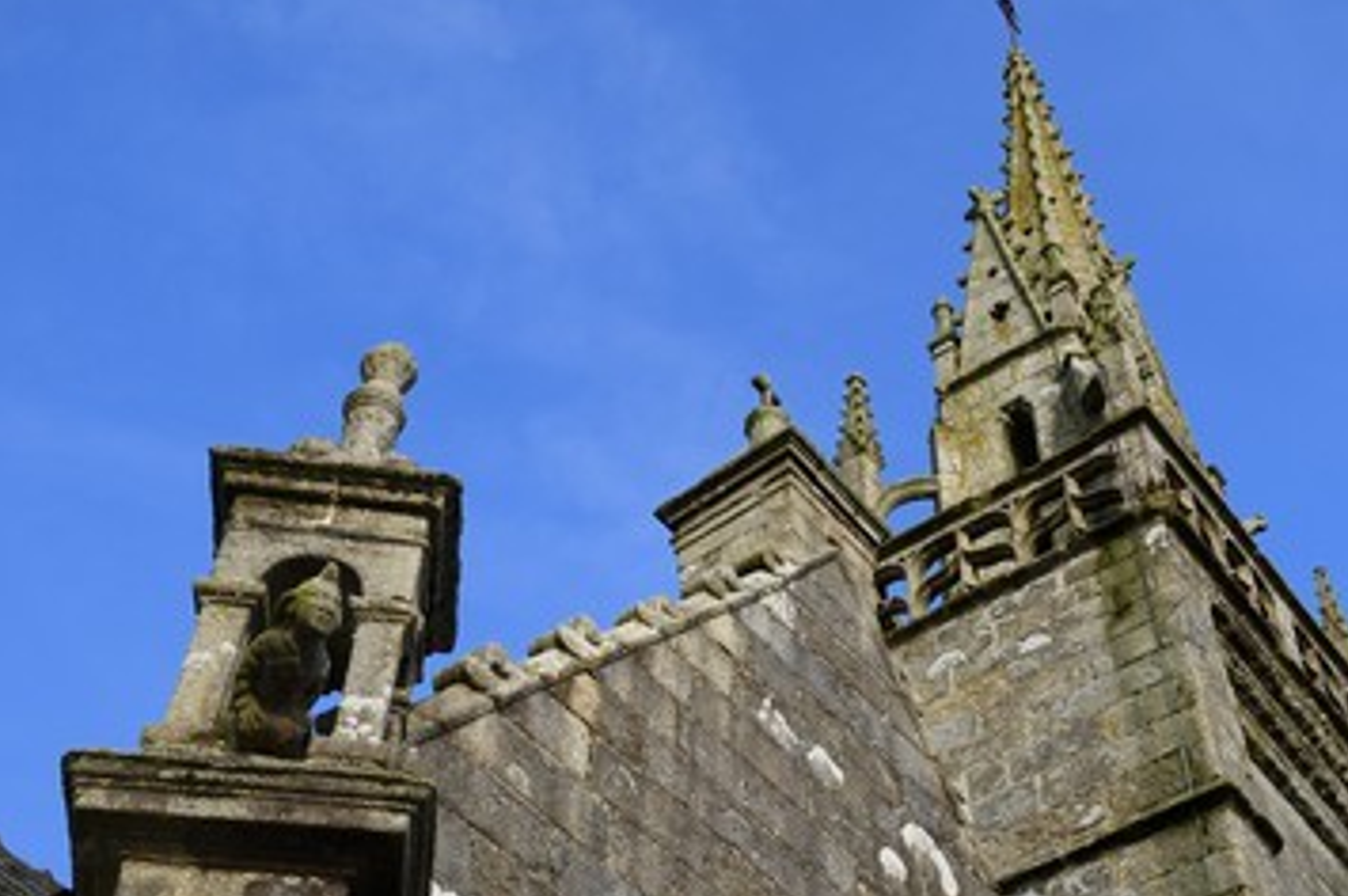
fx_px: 1683
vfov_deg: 29.8
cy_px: 490
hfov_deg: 43.6
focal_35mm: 45
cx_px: 759
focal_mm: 38
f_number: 11
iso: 200
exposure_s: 1/200
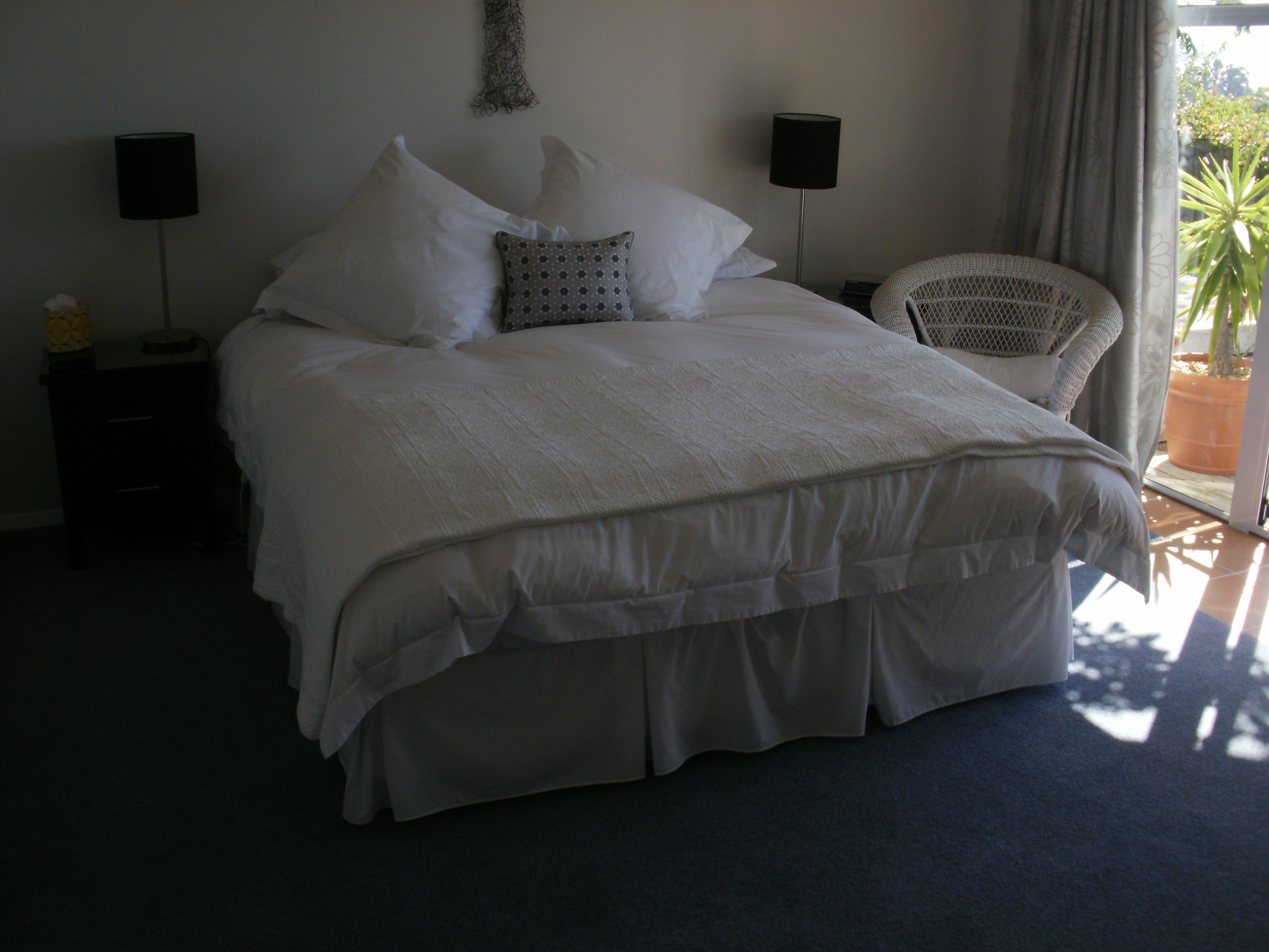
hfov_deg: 51.4
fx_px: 1320
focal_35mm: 36
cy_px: 476
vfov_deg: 39.7
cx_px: 634
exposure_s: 1/100
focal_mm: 6.3
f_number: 5.6
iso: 100
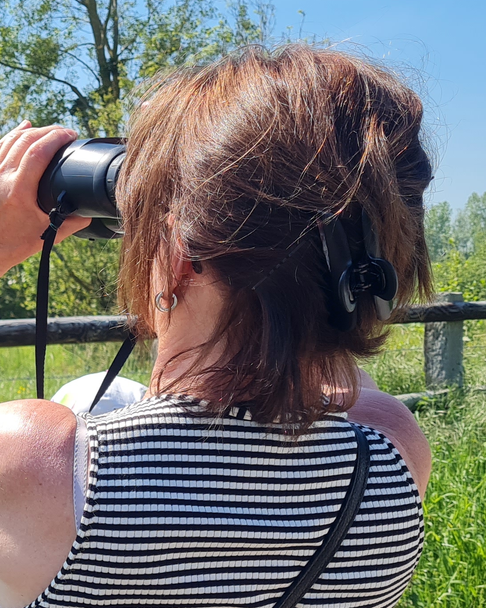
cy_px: 397
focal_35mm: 75
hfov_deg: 18.8
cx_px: -164
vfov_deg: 25.3
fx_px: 1349
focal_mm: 5.4
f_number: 1.8
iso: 50
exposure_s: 1/1640
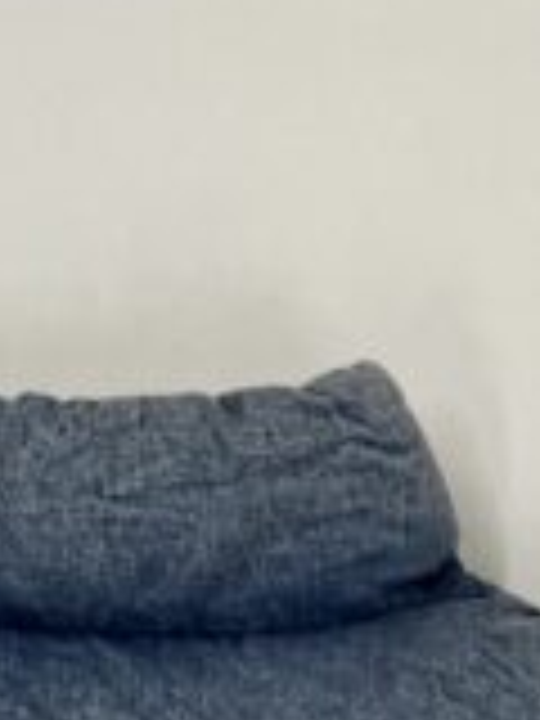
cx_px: 81
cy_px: 1233
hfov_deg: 11.4
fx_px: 2704
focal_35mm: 130
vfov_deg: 13.8
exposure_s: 1/100
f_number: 1.6
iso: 100
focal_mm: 5.1
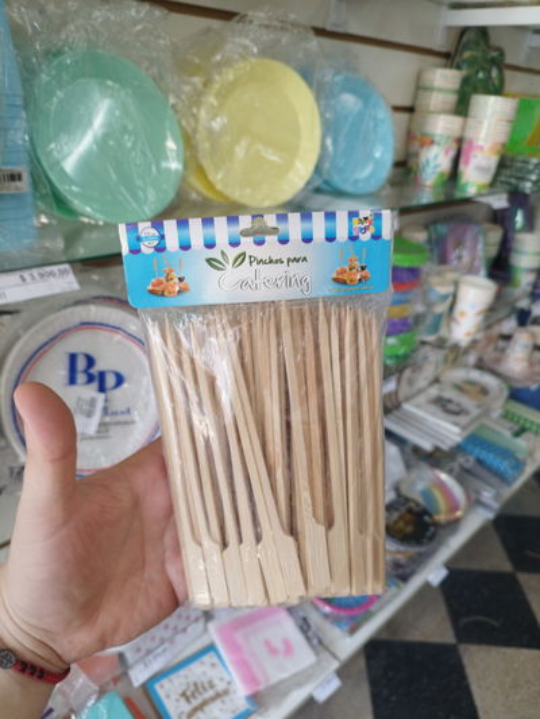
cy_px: 360
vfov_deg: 71.6
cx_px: 270
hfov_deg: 56.8
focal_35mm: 24
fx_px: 499
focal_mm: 5.89
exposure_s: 1/50
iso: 240
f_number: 1.89
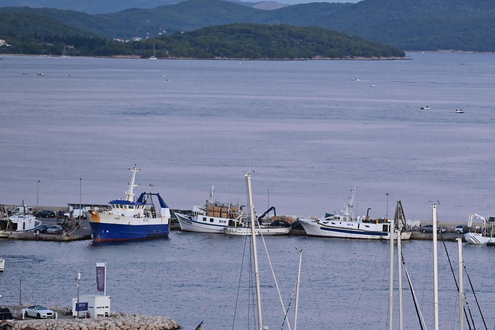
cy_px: 258
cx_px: 394
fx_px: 3466
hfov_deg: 8.2
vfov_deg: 5.5
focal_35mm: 252
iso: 640
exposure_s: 1/160
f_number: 4.8
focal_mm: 145
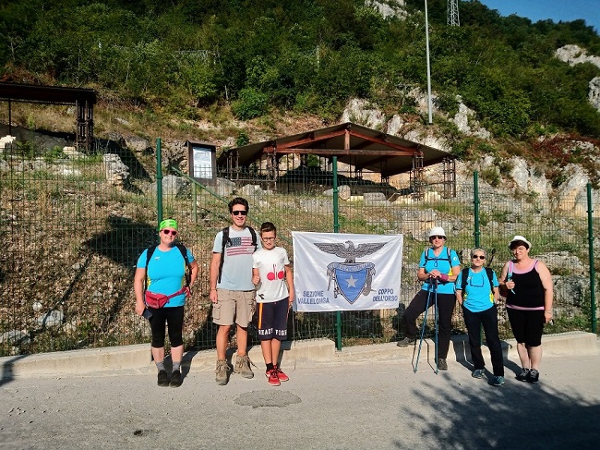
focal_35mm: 20
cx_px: 300
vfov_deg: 65.9
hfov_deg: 81.8
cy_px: 225
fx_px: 347
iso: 113
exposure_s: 1/1580
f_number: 2
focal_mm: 3.54
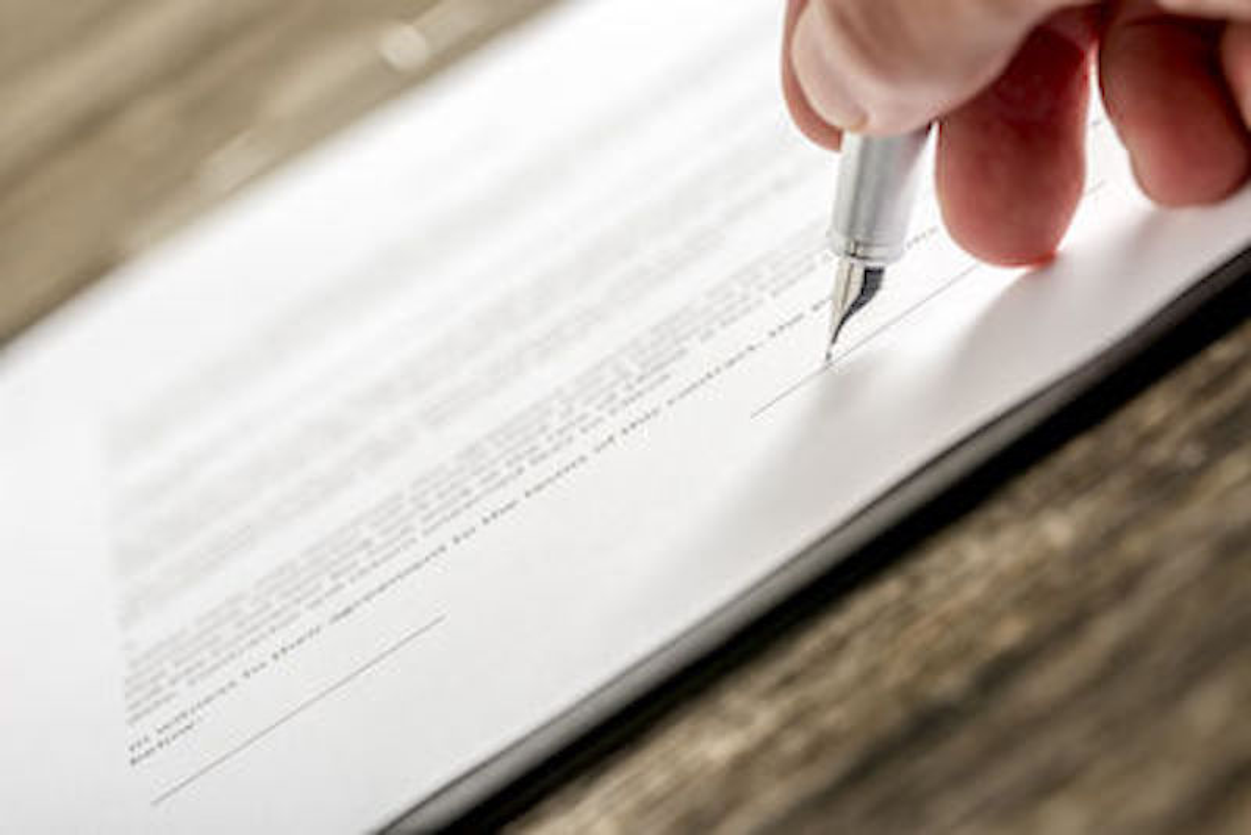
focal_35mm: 105
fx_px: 3650
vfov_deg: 13.1
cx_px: 626
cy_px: 418
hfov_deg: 19.4
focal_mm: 105
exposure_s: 1/160
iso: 100
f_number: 7.1
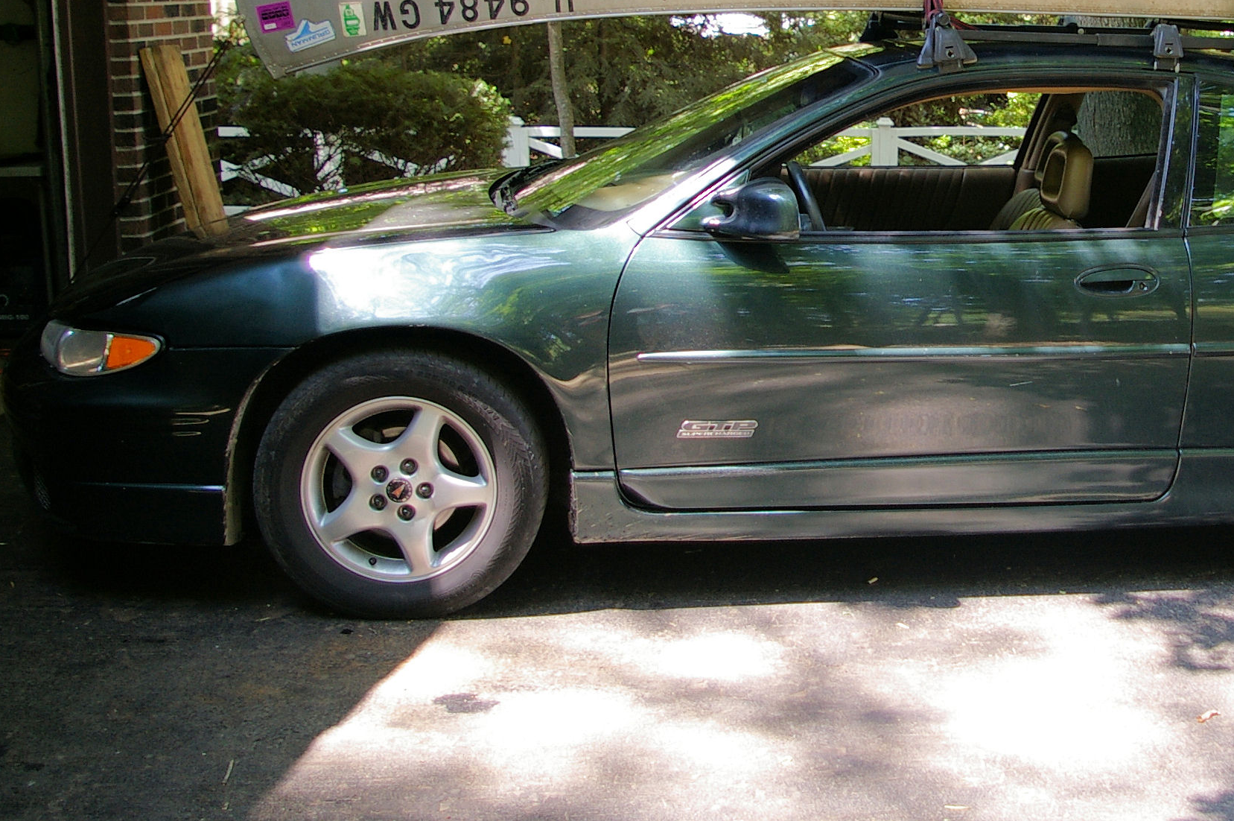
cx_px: 1017
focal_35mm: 49
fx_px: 1678
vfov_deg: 27.0
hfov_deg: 38.6
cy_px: 176
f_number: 3.5
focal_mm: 18
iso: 200
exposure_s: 1/50
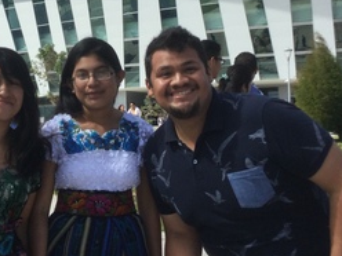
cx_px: 72
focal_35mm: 80
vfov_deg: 18.4
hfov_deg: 24.1
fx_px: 790
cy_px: 106
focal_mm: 3.3
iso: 25
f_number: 2.4
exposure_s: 1/1294
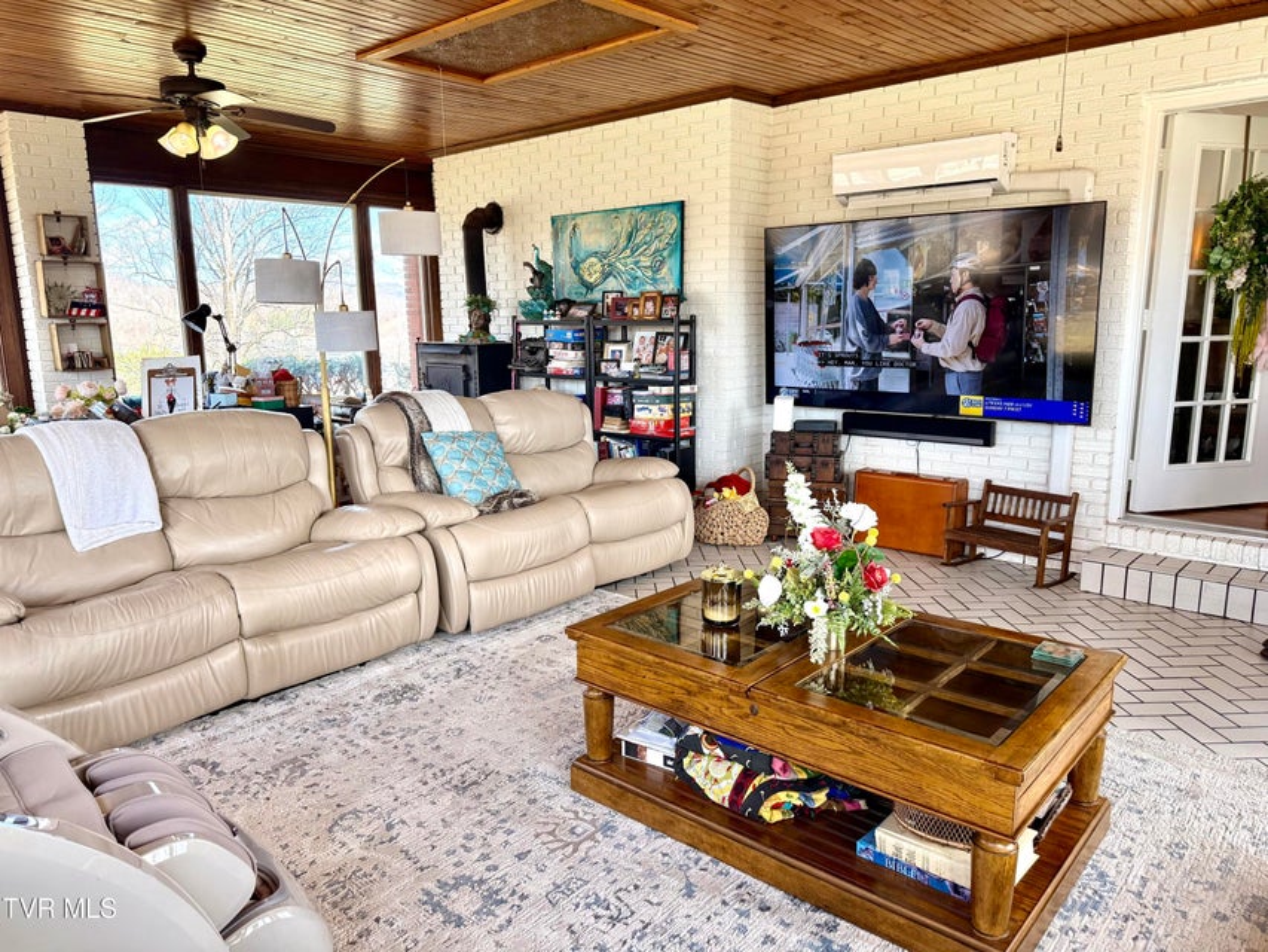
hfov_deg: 71.6
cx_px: 634
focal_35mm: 24
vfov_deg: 56.8
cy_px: 476
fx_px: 879
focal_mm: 6.76
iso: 160
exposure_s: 1/240
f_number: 1.78
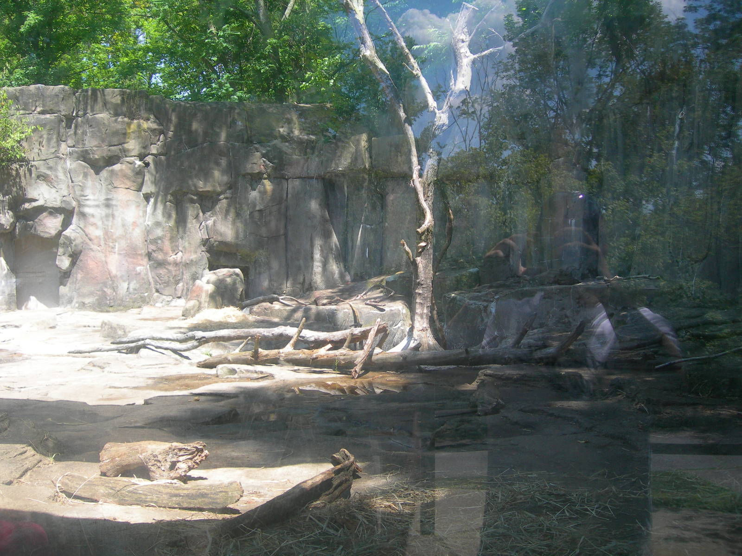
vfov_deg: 37.7
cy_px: 278
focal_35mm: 38
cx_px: 371
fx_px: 815
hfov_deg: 49.0
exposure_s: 1/225
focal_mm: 7.8
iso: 50
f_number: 2.8
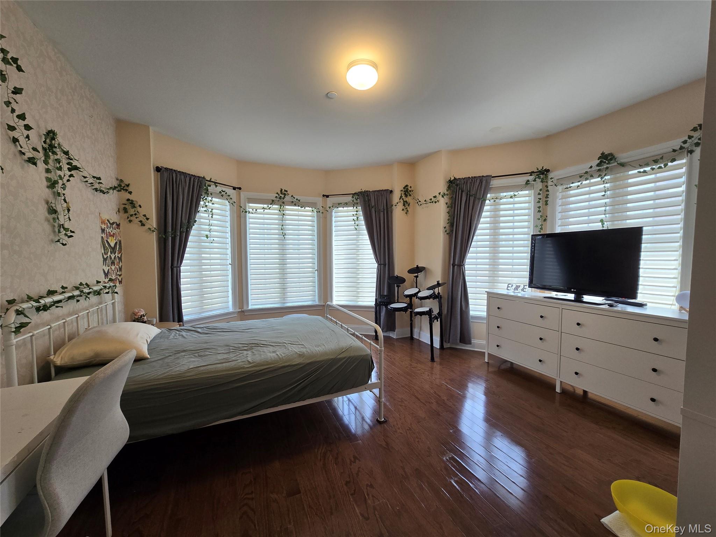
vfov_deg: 89.9
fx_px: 269
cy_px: 268
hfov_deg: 106.2
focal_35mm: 13
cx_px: 358
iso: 80
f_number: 2.2
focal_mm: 2.2
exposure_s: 1/60
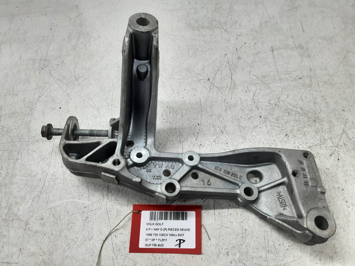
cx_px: 178
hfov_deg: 65.3
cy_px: 133
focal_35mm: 27
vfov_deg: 51.4
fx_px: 277
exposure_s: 1/50
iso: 64
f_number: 1.9
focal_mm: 2.91
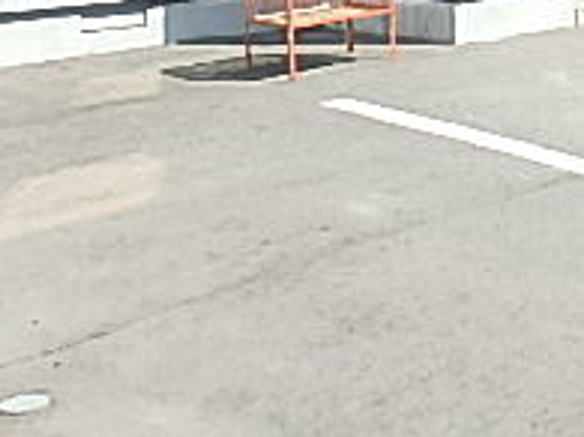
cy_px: -111
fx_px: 1163
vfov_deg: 19.8
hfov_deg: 24.8
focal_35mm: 69
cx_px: 740
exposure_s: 1/640
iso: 125
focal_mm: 3.7
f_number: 3.5
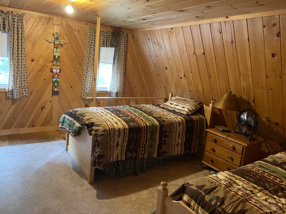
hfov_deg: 67.3
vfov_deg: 53.1
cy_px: 107
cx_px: 143
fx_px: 215
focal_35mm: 26
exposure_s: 1/40
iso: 400
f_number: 1.6
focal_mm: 4.2
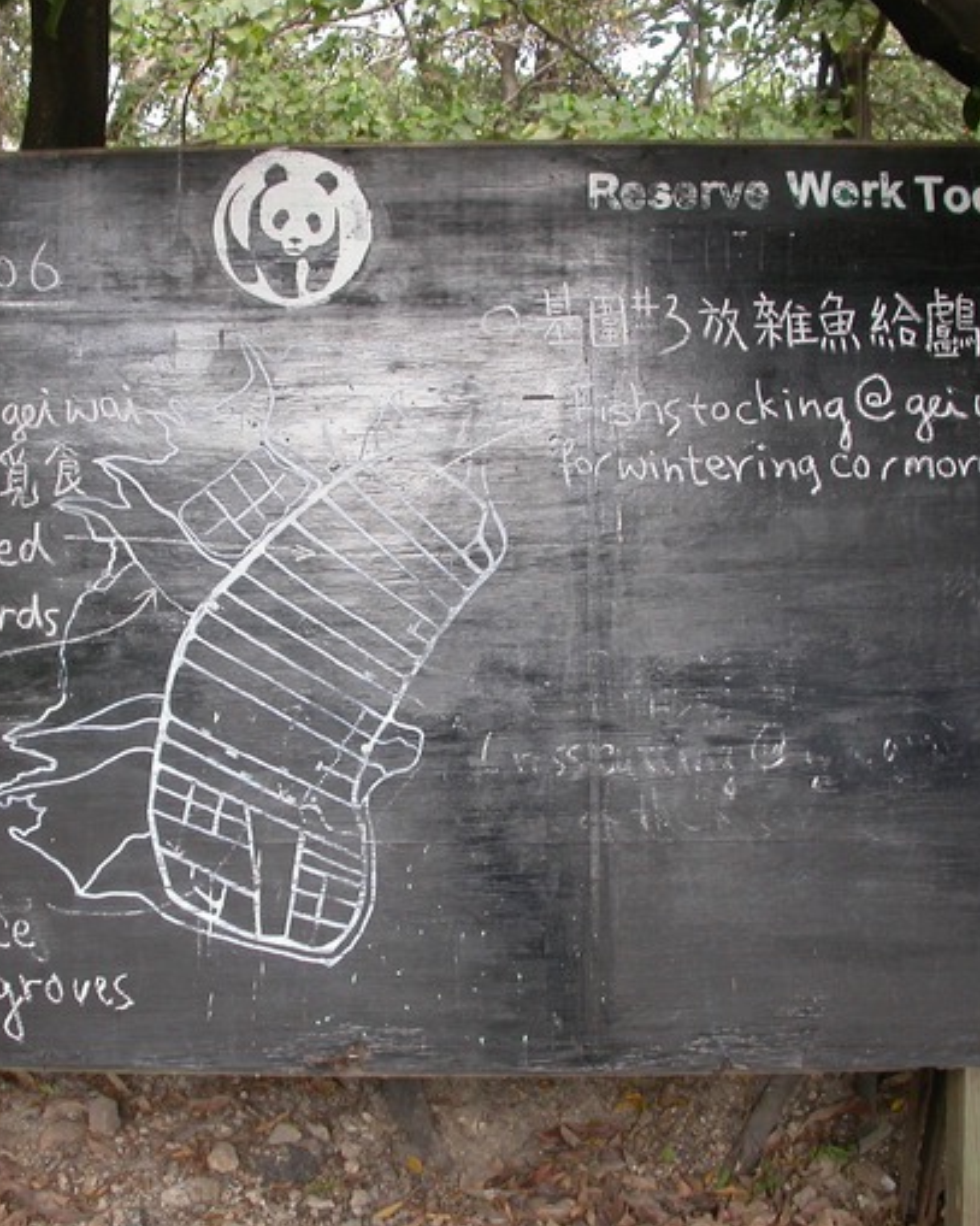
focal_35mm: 51
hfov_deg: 29.6
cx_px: 380
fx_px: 1850
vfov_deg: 36.7
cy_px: 627
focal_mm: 7.85
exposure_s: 1/96.8
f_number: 3.7
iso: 100
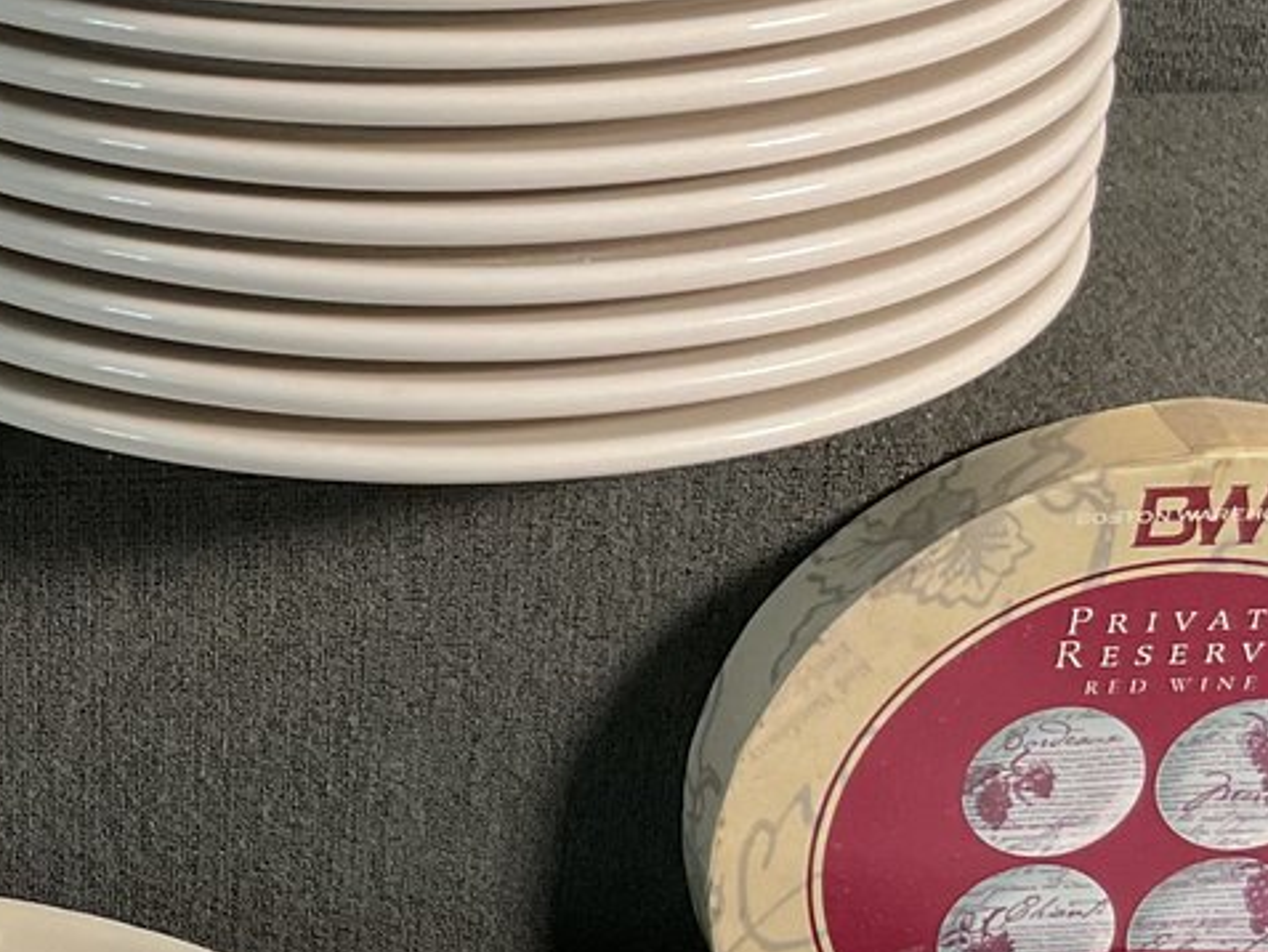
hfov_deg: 20.6
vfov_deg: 16.0
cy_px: 735
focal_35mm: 92
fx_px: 3371
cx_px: 15
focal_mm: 3
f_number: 1.8
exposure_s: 1/60
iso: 64
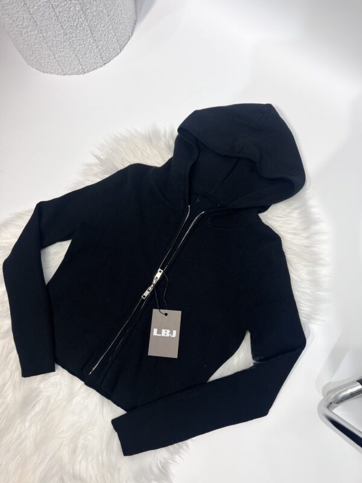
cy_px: 242
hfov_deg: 53.1
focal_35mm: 26
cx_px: 181
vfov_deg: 67.3
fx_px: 363
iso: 50
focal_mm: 5.7
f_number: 1.5
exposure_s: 1/407
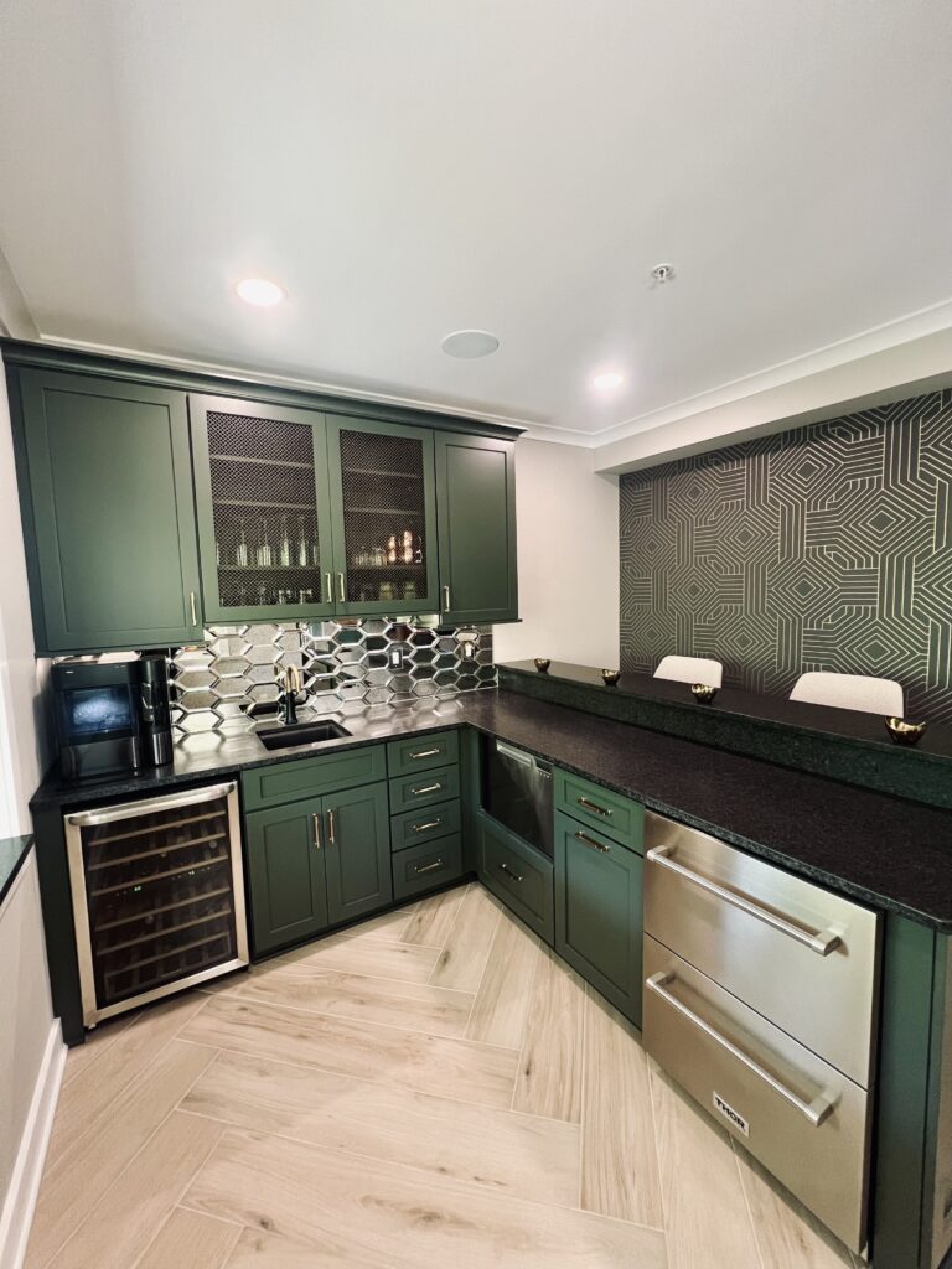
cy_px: 634
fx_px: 477
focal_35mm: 13
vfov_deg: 106.2
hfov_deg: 89.9
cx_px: 476
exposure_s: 1/60
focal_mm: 1.57
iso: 250
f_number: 1.8
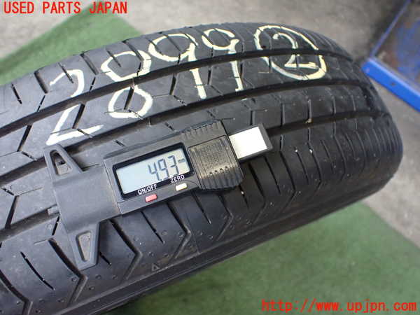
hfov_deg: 60.0
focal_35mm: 30
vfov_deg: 46.8
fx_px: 364
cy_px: 158
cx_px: 210
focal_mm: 5.4
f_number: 2.3
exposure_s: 1/125
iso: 640
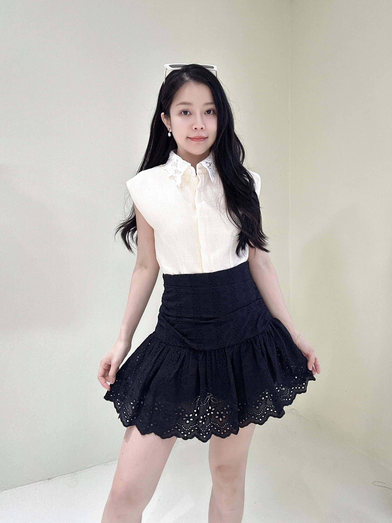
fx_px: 347
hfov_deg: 58.9
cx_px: 196
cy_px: 262
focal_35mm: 23
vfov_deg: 73.9
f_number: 1.9
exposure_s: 1/50
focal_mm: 2.69
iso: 125
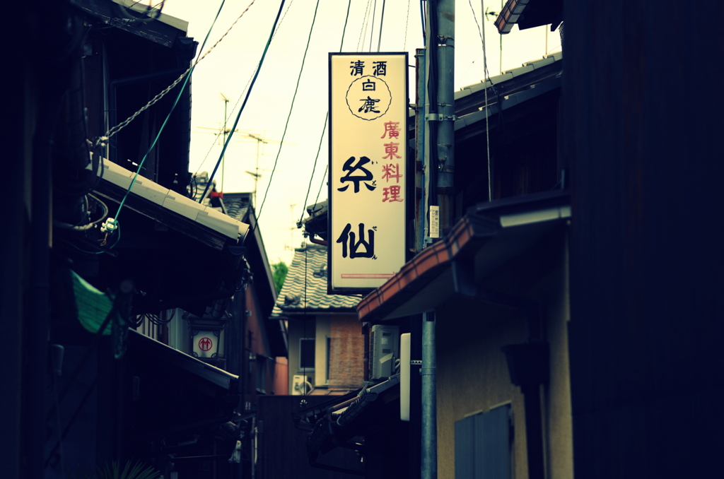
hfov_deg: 12.7
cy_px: 240
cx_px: 362
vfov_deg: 8.4
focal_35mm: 162
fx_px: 3251
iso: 100
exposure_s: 1/320
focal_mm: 108
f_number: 4
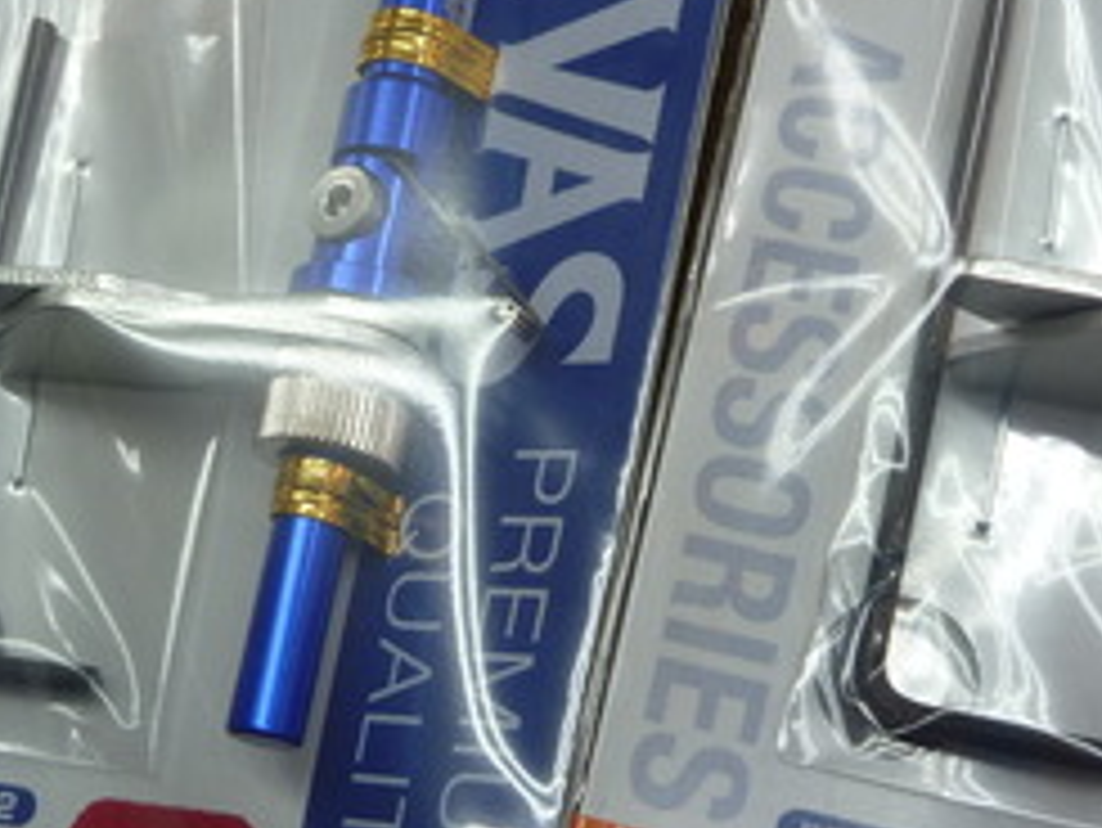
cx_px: 540
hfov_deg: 27.0
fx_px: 2293
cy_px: 349
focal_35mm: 72
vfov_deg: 20.4
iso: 80
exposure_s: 1/30
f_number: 3.3
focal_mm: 4.9
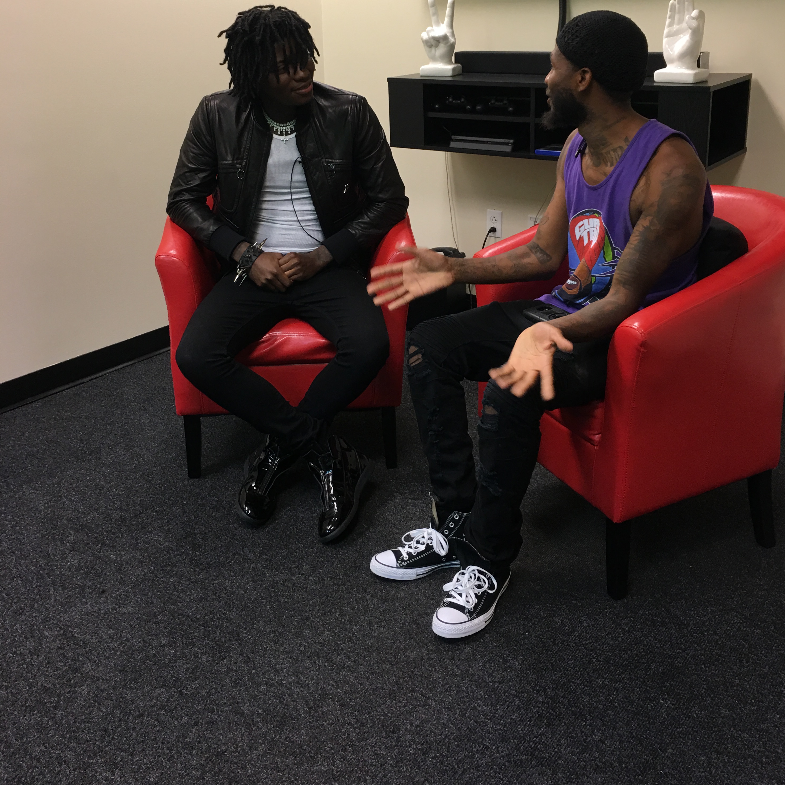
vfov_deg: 46.6
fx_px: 898
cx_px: 392
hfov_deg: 47.2
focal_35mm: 35
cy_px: 276
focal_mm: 4.15
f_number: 2.2
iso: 32
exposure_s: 1/15
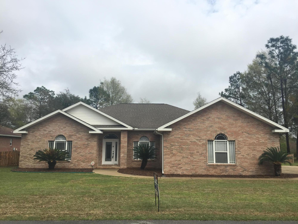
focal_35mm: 29
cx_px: 149
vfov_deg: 48.2
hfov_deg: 61.7
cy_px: 112
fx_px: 250
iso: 32
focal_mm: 4.15
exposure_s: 1/1799
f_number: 2.2
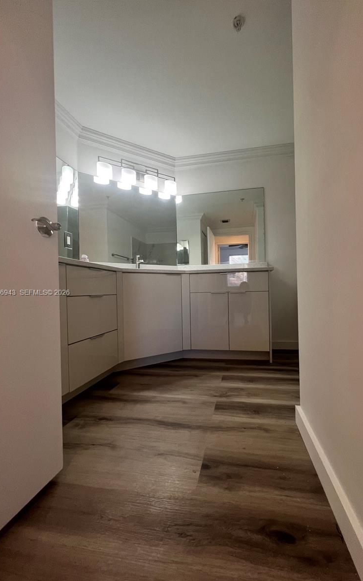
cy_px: 293
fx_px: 222
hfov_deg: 78.4
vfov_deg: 105.3
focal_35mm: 14
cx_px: 200
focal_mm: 1.57
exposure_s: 1/60
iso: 160
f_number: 1.8
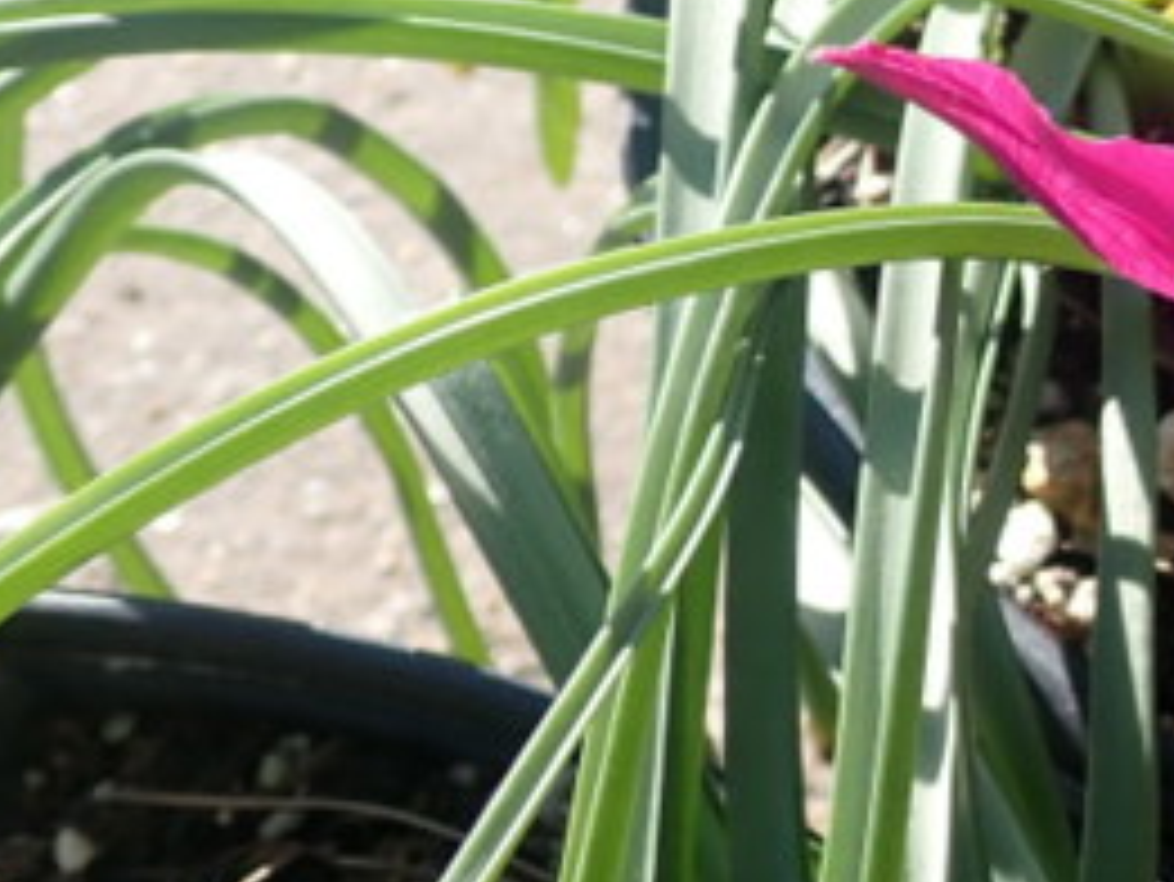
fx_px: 3122
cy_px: 162
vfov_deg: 16.0
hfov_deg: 18.8
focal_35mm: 92
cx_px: 1750
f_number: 3.2
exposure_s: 1/320
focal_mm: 5.4
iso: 100
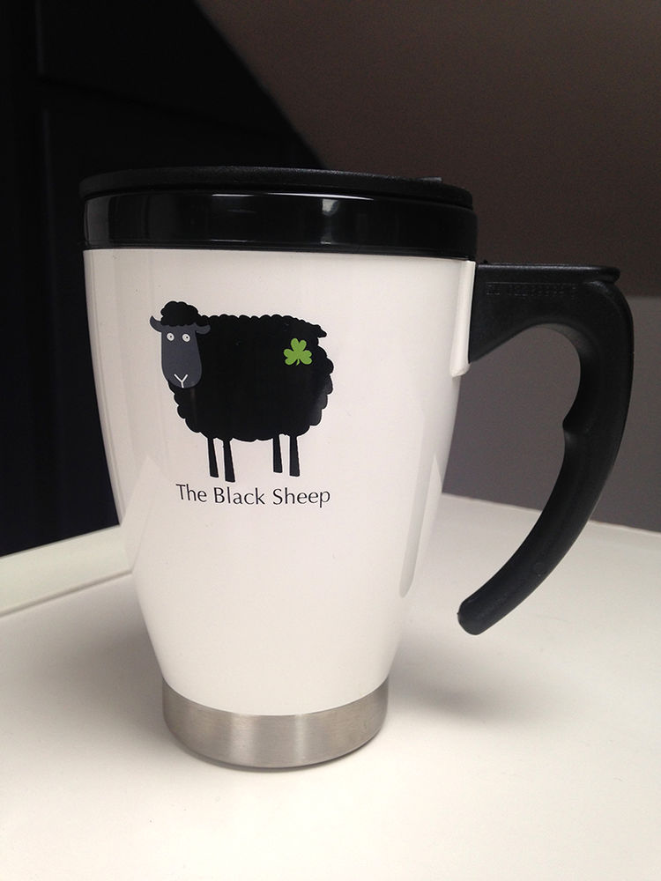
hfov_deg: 42.9
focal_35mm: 33
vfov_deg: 55.4
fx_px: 840
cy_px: 440
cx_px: 330
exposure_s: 1/24
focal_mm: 4.12
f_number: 2.4
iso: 50
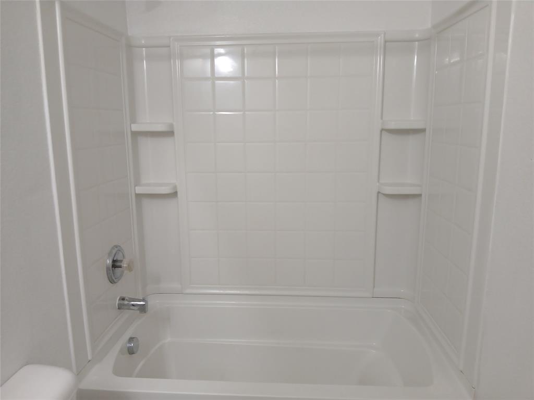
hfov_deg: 67.3
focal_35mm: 26
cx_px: 267
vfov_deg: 53.1
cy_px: 200
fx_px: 401
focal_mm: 3.98
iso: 160
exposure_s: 1/60
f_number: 1.8
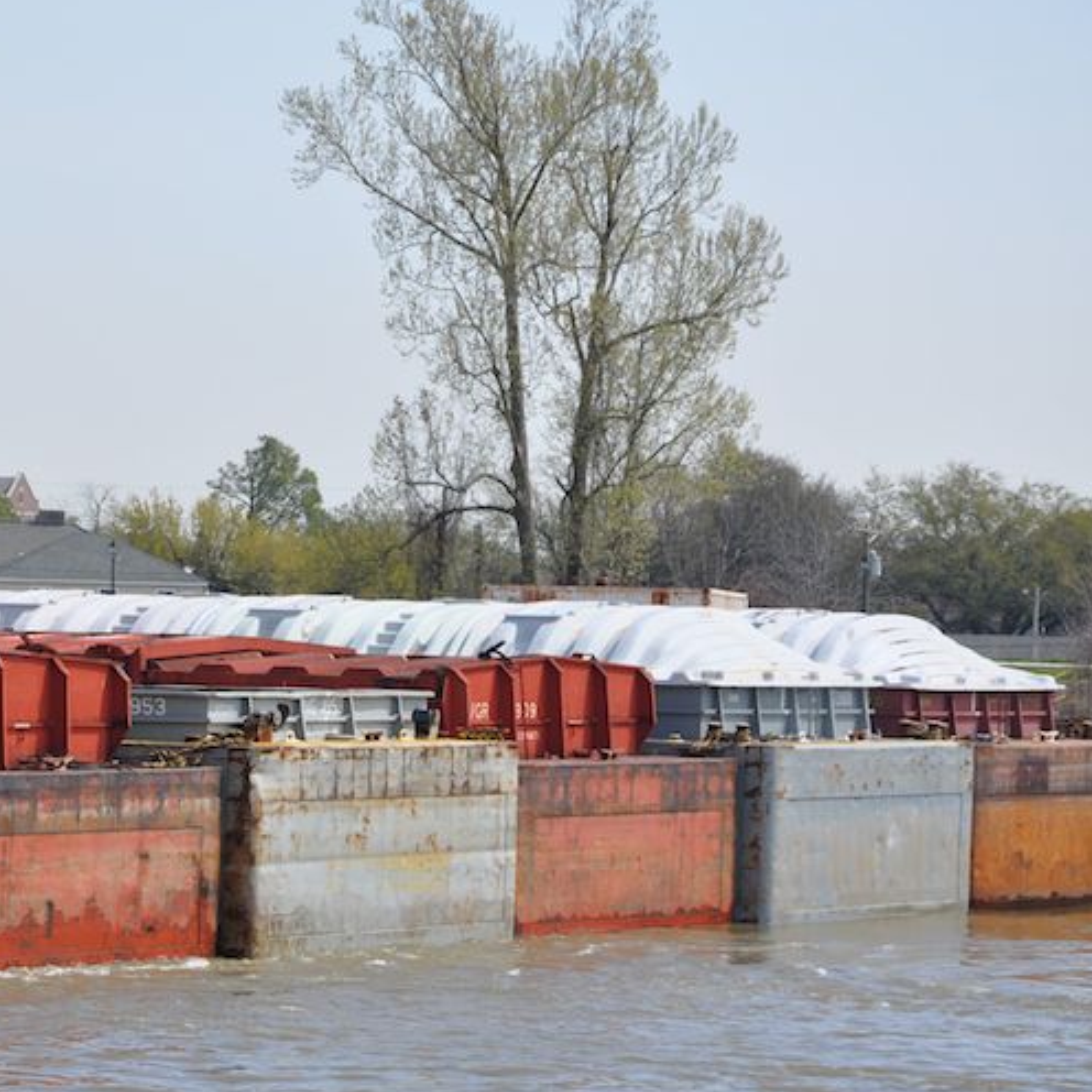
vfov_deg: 9.3
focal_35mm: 189
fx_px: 6745
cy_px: 538
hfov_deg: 9.2
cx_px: 255
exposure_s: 1/320
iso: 200
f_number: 9
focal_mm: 92
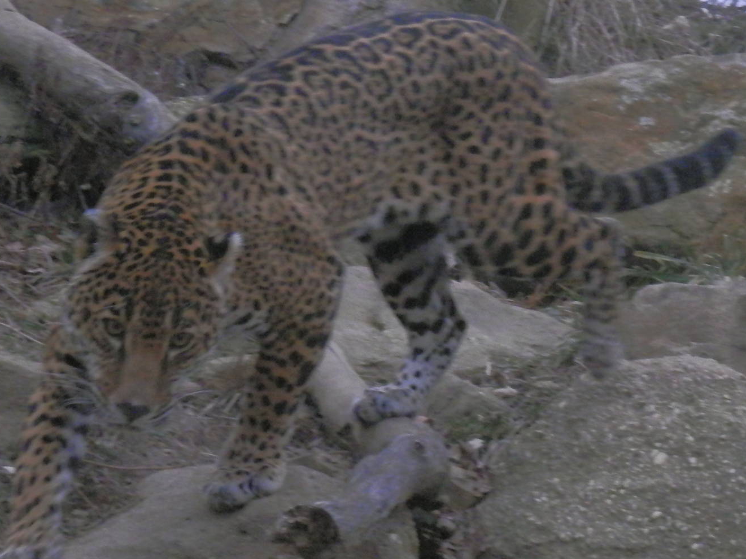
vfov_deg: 6.0
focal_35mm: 247
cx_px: 399
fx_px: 5324
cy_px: 257
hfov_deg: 8.0
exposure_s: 1/250
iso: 800
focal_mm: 36.5
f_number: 5.9
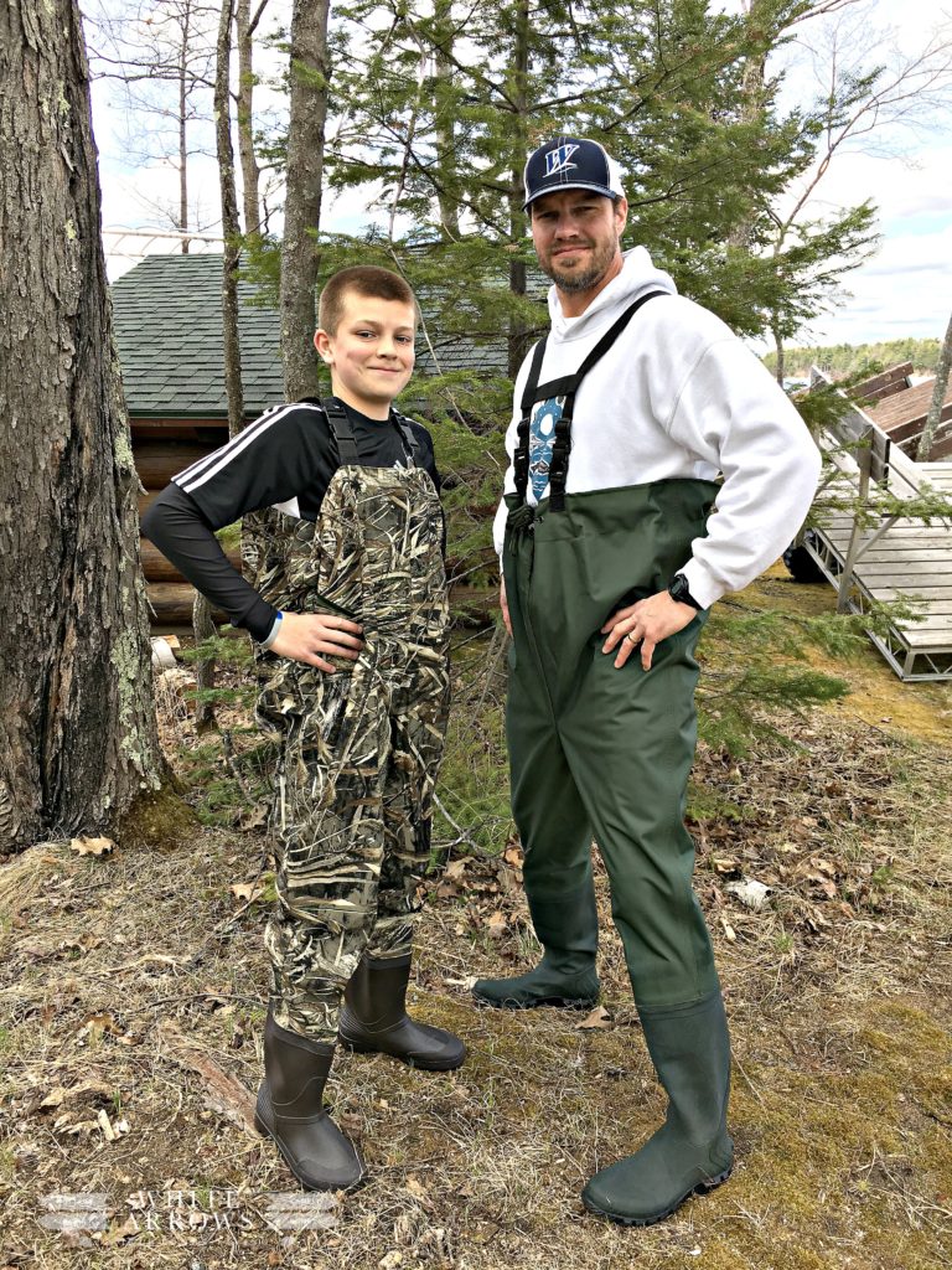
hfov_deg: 48.2
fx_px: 1063
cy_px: 635
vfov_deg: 61.7
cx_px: 476
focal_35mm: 29
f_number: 2.2
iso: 25
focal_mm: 4.15
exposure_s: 1/442
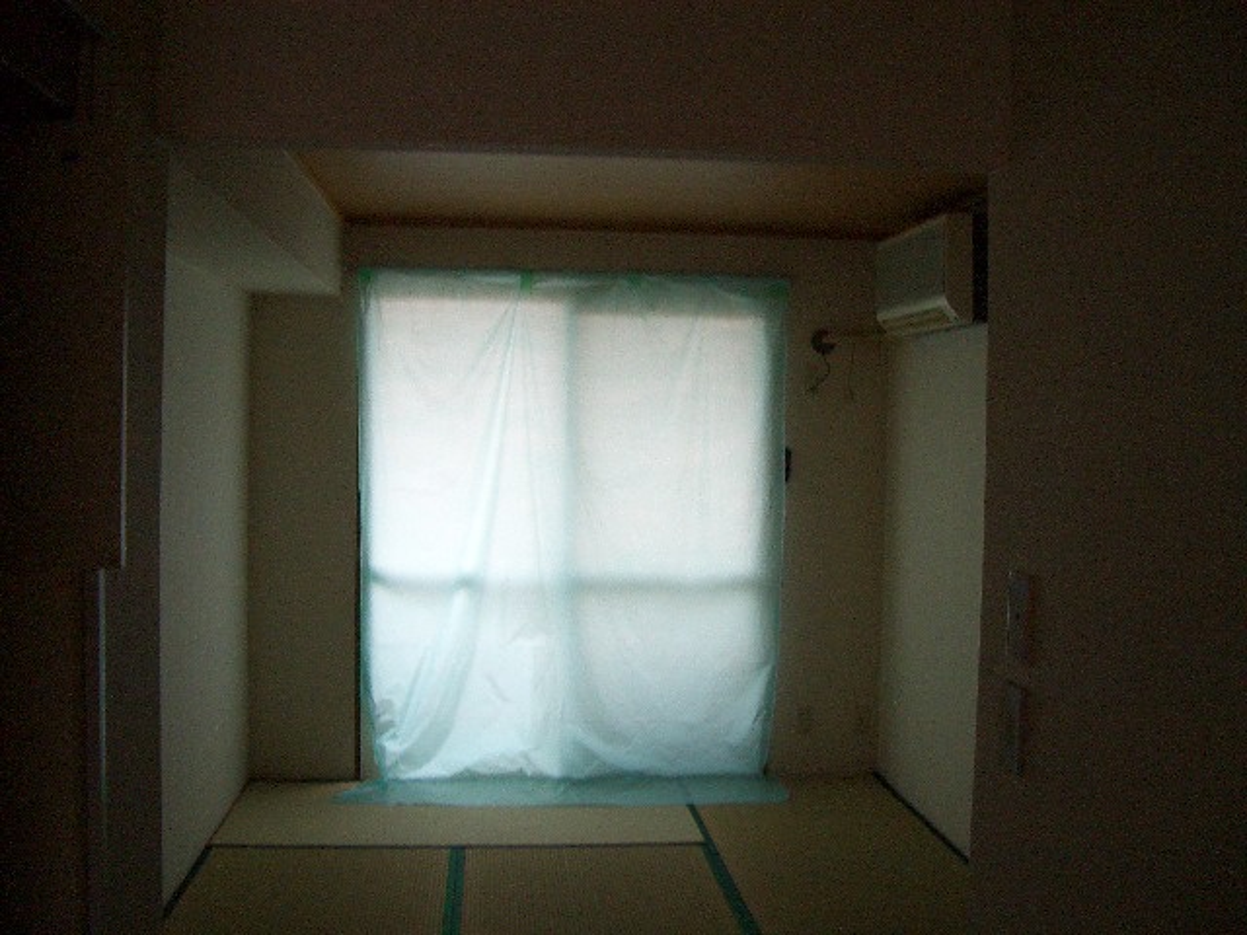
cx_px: 624
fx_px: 1261
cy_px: 468
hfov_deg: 52.6
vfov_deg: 40.7
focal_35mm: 35
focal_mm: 5.8
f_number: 2.6
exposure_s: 1/80
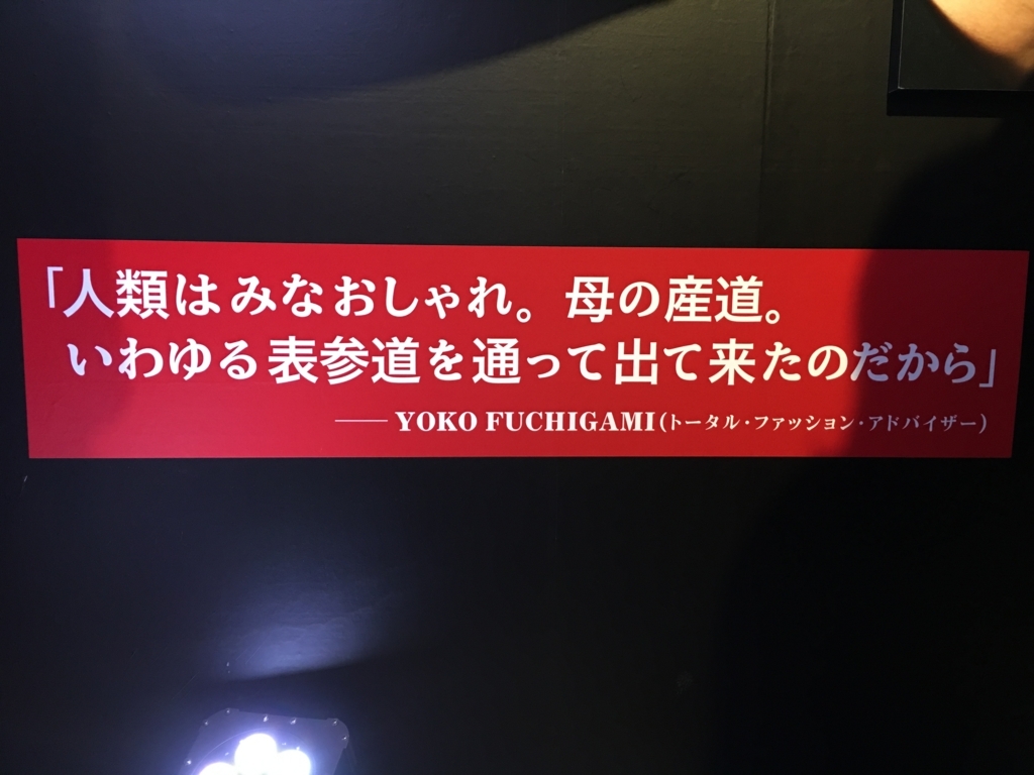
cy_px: 388
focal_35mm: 29
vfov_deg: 48.2
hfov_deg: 61.7
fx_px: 866
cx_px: 517
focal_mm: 4.15
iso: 100
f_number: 2.2
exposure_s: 1/8
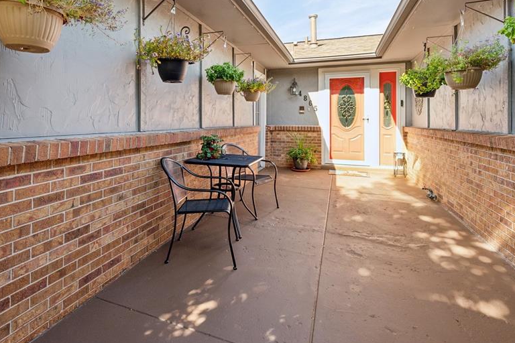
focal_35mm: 20
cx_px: 222
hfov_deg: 83.5
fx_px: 286
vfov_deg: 61.2
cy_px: 130
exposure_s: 1/10
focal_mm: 15
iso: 100
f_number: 11
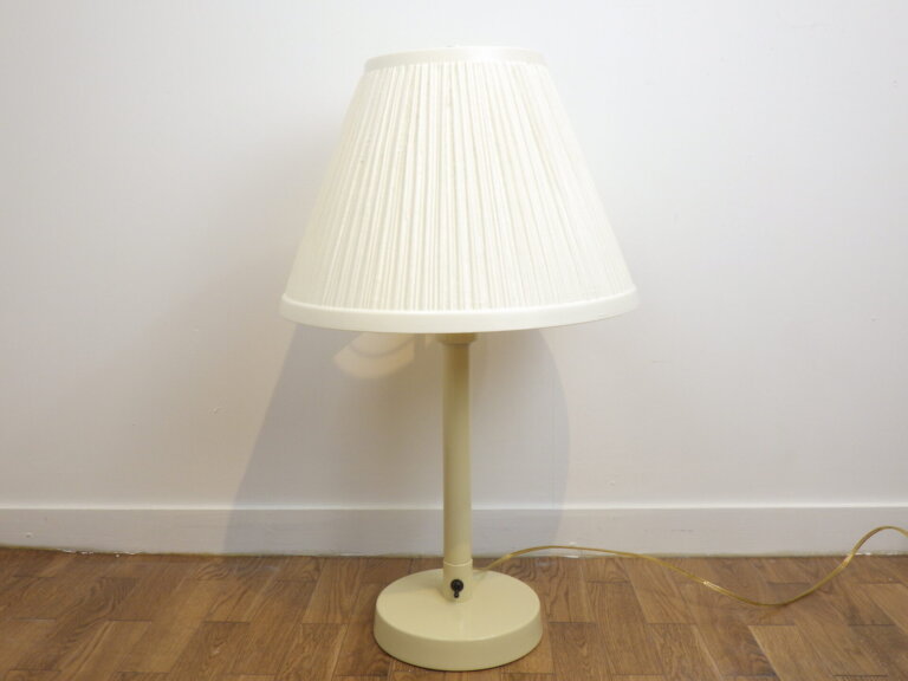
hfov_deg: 54.0
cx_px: 454
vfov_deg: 41.8
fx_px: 892
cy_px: 340
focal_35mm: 34
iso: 125
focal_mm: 6.1
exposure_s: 1/20
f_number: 3.8
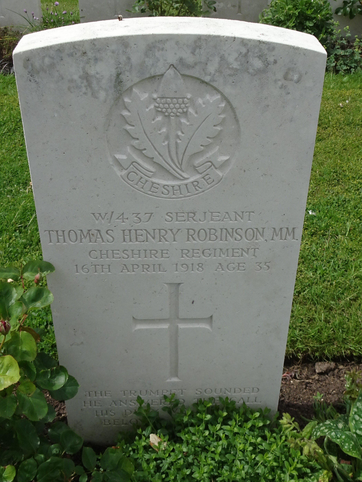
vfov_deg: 71.6
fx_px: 335
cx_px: 181
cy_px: 241
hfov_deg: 56.8
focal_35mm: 24
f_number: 3.5
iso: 80
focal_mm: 4.1
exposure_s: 1/800
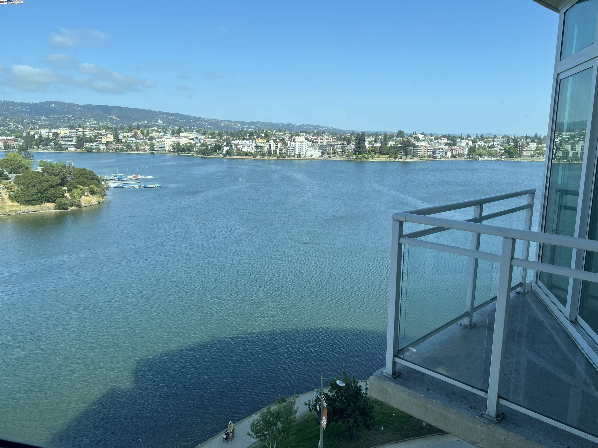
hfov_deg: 67.3
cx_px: 299
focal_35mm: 26
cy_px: 224
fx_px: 449
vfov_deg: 53.1
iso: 50
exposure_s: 1/2008
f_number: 1.5
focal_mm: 5.7
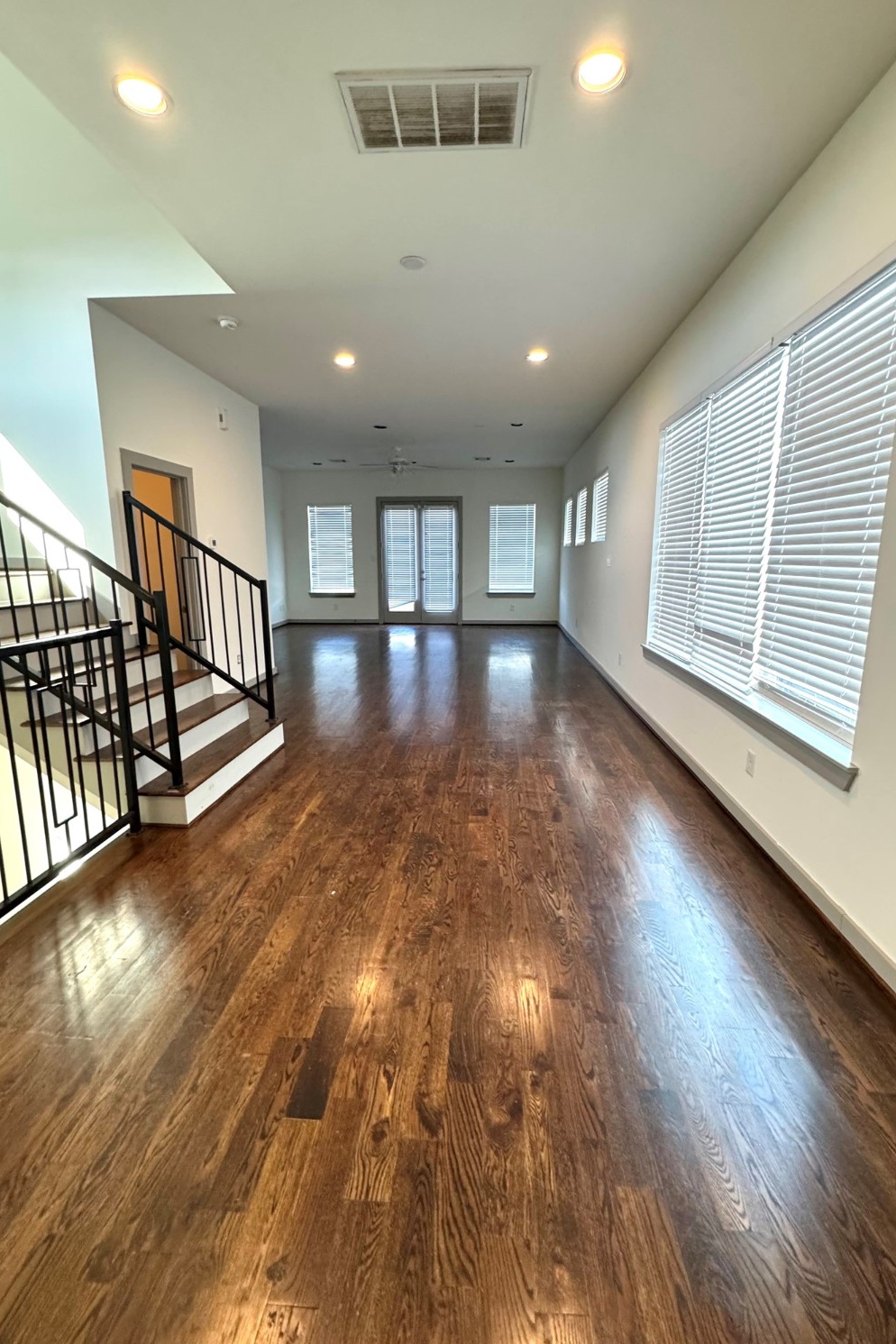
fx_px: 560
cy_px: 653
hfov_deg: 77.3
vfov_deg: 100.4
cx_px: 456
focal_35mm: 15
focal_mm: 2.22
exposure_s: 1/120
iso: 320
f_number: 2.2
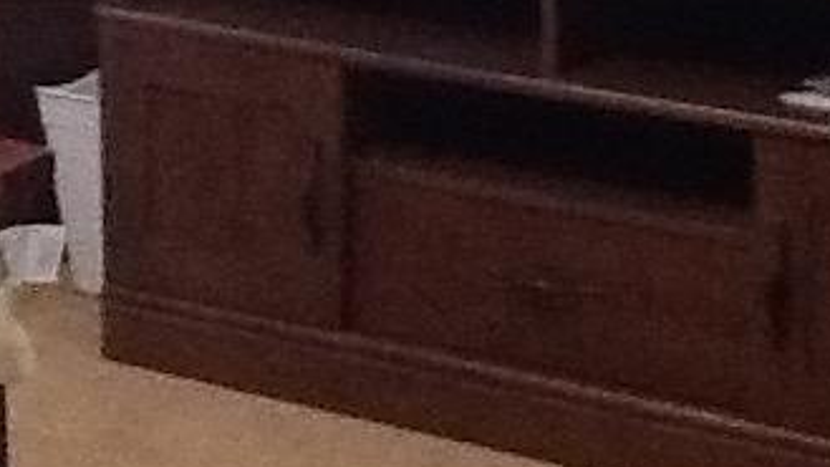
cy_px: -43
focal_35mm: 140
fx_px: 3081
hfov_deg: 15.3
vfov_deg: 8.6
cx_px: 542
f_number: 2.4
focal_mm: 2.03
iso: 320
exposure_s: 1/30
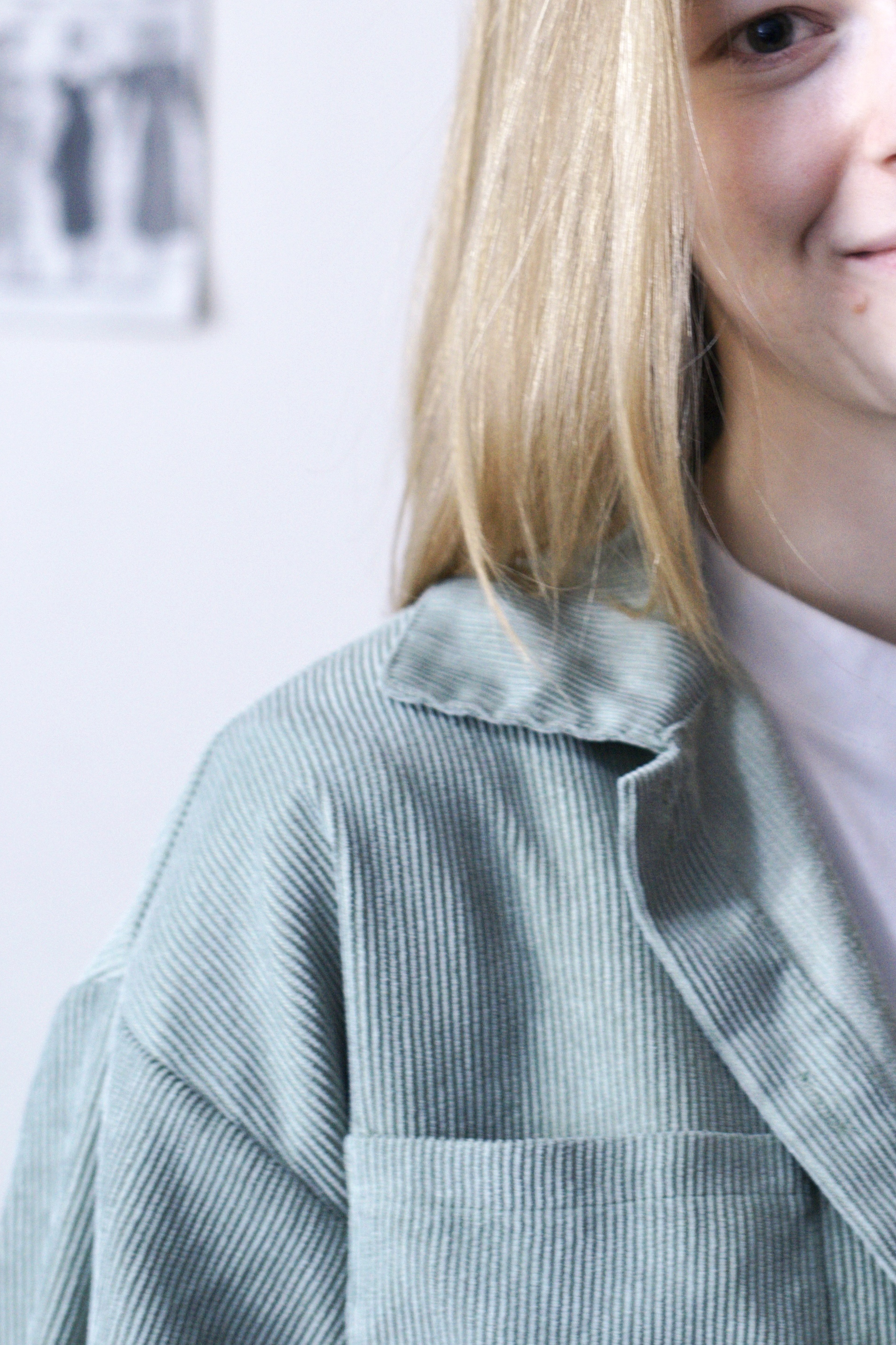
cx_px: 845
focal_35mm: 104
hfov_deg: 13.0
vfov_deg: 19.4
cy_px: 203
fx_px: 3883
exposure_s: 1/60
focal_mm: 50
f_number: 2.8
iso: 800
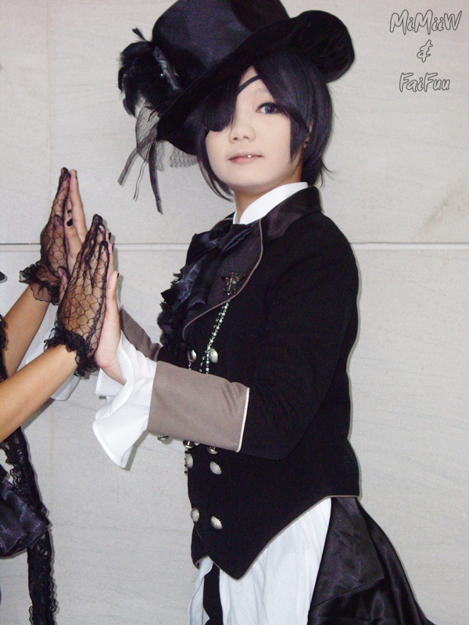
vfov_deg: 17.4
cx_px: 234
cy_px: 312
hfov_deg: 13.1
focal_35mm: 113
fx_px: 2041
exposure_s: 1/125
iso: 400
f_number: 5.4
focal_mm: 23.7
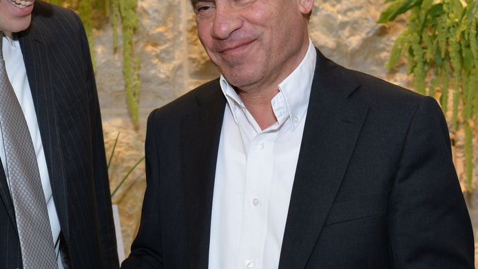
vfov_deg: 13.0
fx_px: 1178
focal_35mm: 93
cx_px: 92
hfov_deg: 22.6
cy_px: 83
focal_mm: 44
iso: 800
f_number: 4.5
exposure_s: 1/160
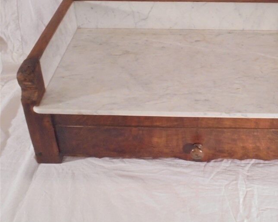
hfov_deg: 35.5
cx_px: 194
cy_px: 84
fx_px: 428
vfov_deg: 29.0
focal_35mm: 52
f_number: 4.2
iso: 400
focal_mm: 6.9
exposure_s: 1/20
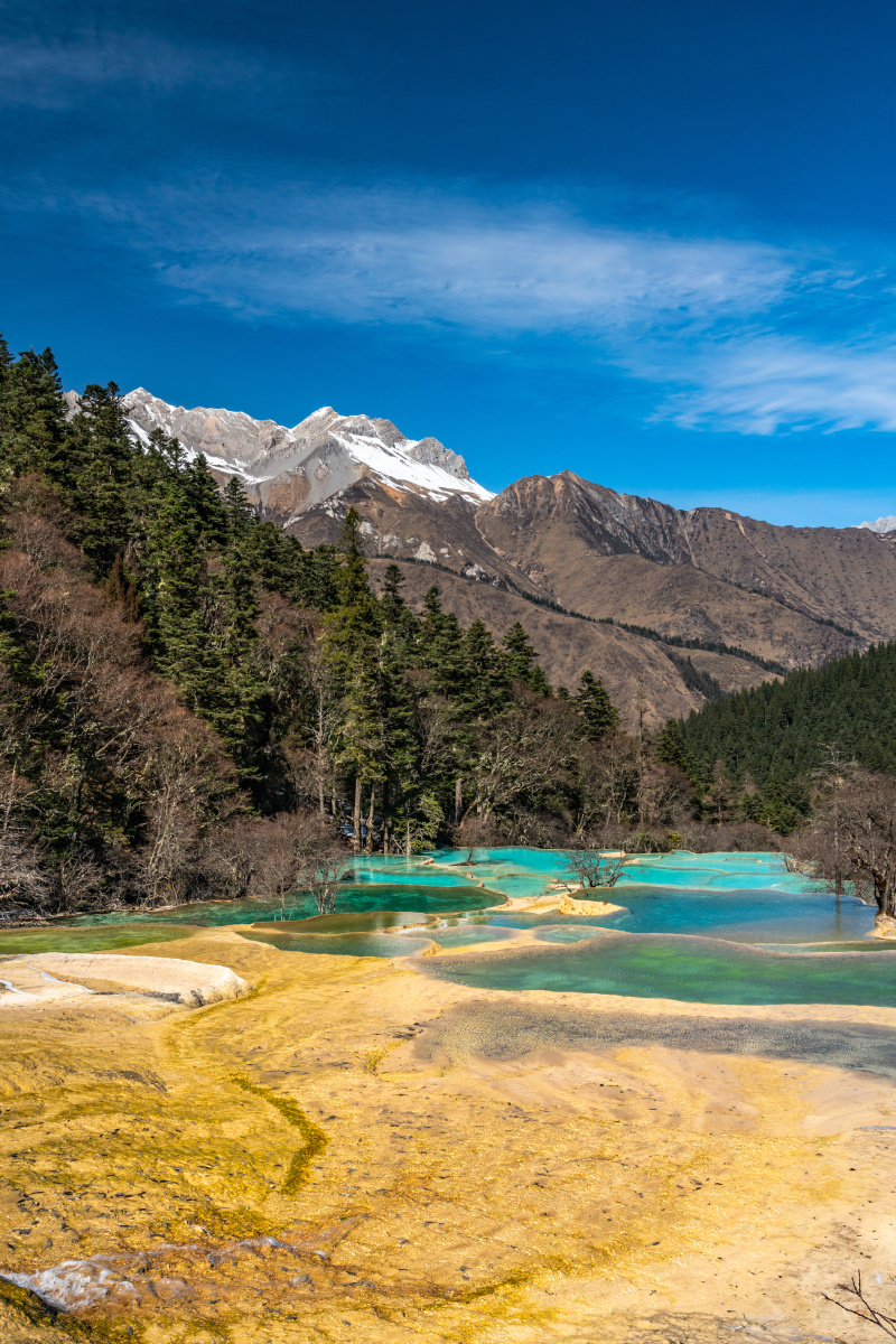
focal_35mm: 35
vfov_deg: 54.4
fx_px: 1307
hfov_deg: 37.9
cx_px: 448
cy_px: 672
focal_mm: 35
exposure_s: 1/320
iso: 125
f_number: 13
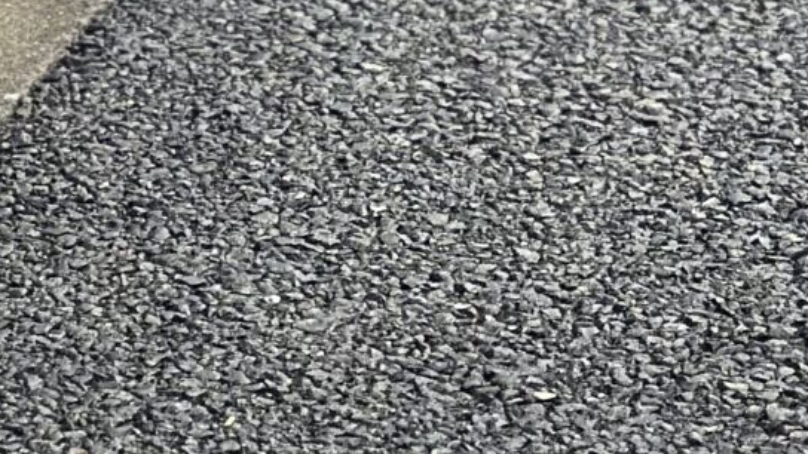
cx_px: 1407
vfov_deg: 4.5
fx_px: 5271
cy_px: -1334
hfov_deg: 8.5
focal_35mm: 246
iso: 80
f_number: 1.78
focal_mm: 6.86
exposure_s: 1/719
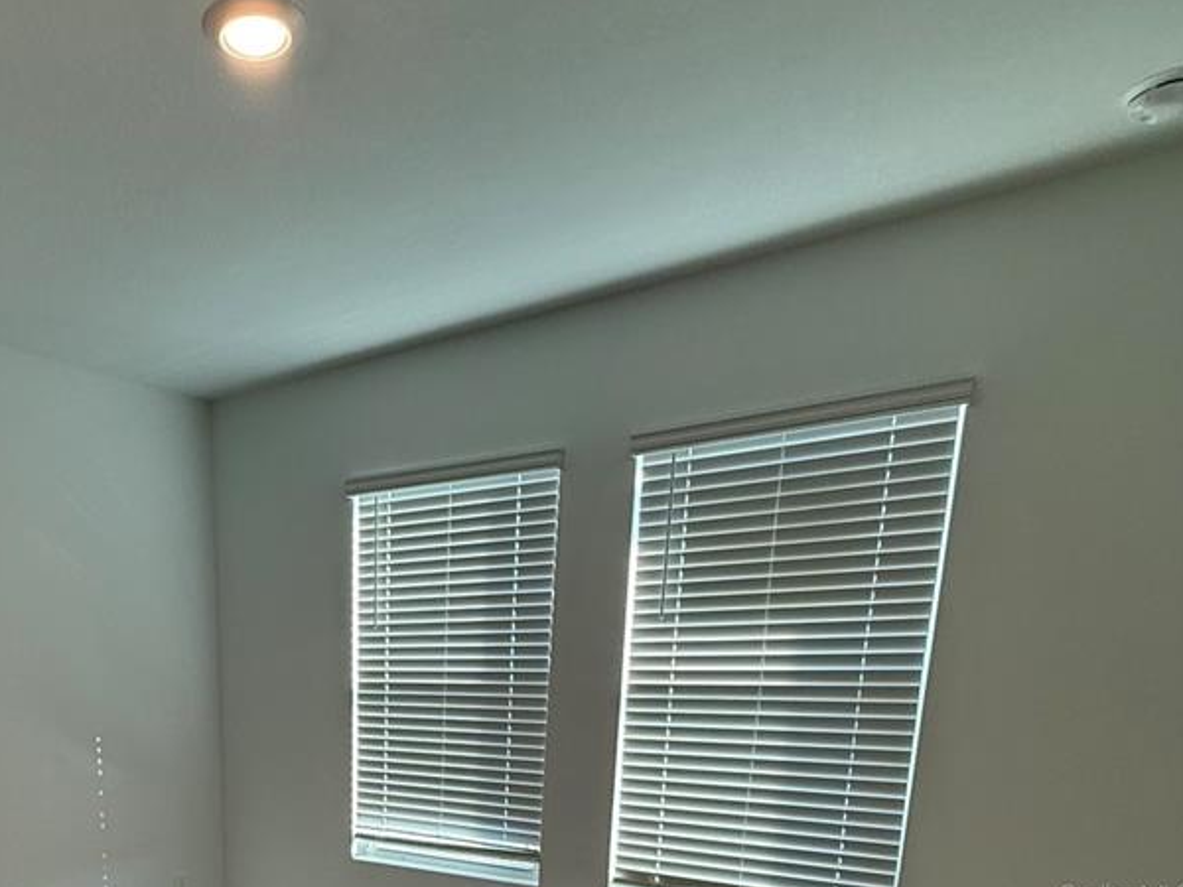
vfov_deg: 42.6
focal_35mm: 28
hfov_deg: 60.4
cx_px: 312
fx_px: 957
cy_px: 895
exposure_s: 1/120
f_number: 2.2
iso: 100
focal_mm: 2.22
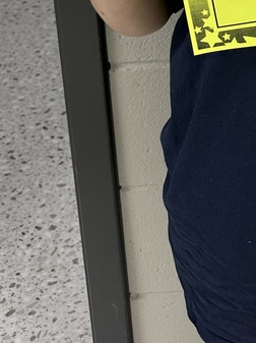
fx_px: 721
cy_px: -92
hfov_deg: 18.6
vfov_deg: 23.8
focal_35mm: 73
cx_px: 342
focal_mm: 6.86
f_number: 1.78
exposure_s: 1/60
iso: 125
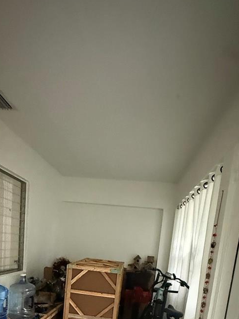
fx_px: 239
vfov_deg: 58.4
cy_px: 282
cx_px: 105
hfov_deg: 53.0
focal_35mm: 26
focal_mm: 2.22
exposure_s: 1/30
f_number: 2.2
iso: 1250
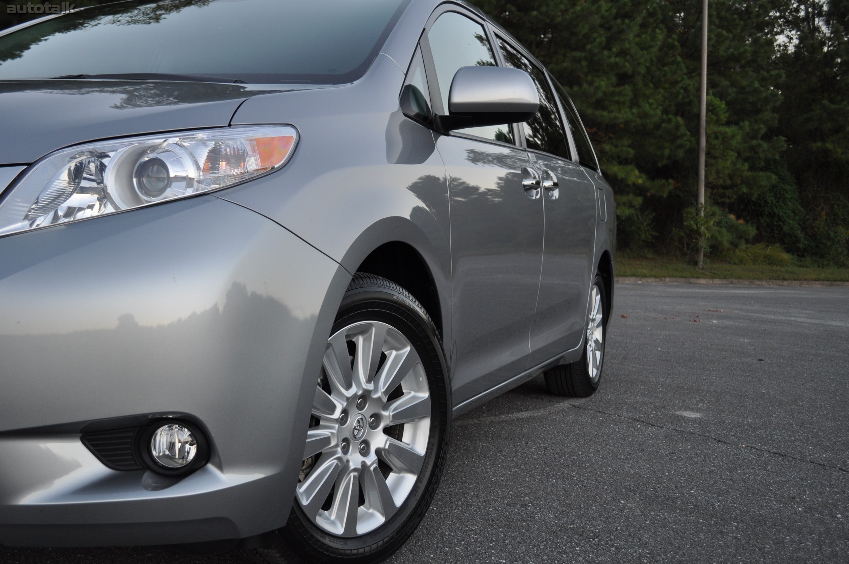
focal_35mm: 39
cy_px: 282
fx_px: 919
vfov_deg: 34.1
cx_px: 424
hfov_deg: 49.6
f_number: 4.5
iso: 400
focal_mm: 26
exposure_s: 1/80
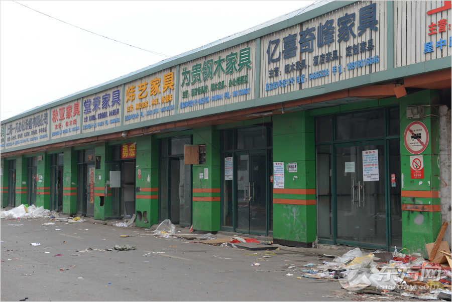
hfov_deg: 38.2
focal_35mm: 52
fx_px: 653
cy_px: 151
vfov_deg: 26.0
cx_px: 226
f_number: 5.6
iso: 800
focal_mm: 52
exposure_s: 1/160
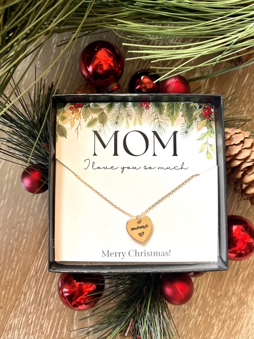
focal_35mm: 26
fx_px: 254
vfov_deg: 67.3
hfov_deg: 53.1
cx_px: 127
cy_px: 170
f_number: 1.6
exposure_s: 1/120
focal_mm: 5.1
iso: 125
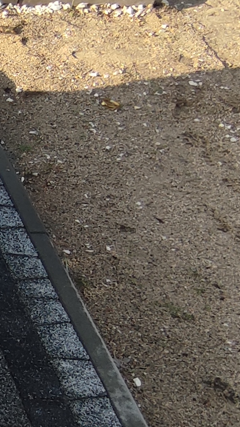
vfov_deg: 30.5
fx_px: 769
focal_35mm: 68
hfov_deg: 14.0
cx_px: -287
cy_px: 316
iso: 50
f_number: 2.2
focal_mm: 1.65
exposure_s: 1/423
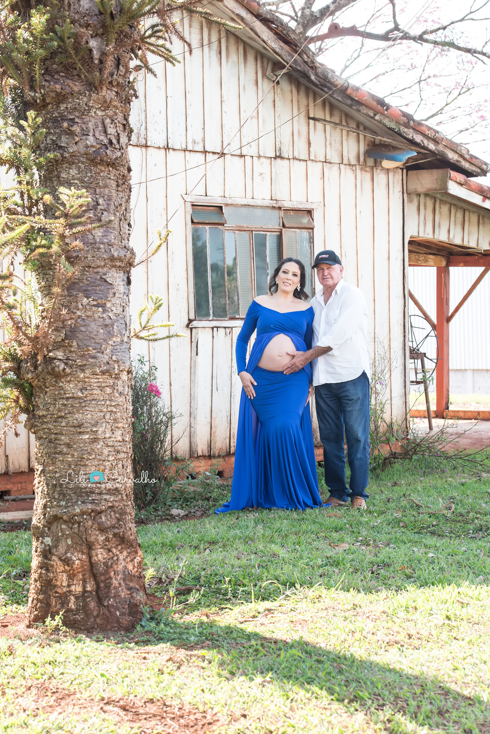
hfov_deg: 16.1
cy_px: 367
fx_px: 1734
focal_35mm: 85
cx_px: 245
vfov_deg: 23.9
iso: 800
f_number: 8
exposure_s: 1/200
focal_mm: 85
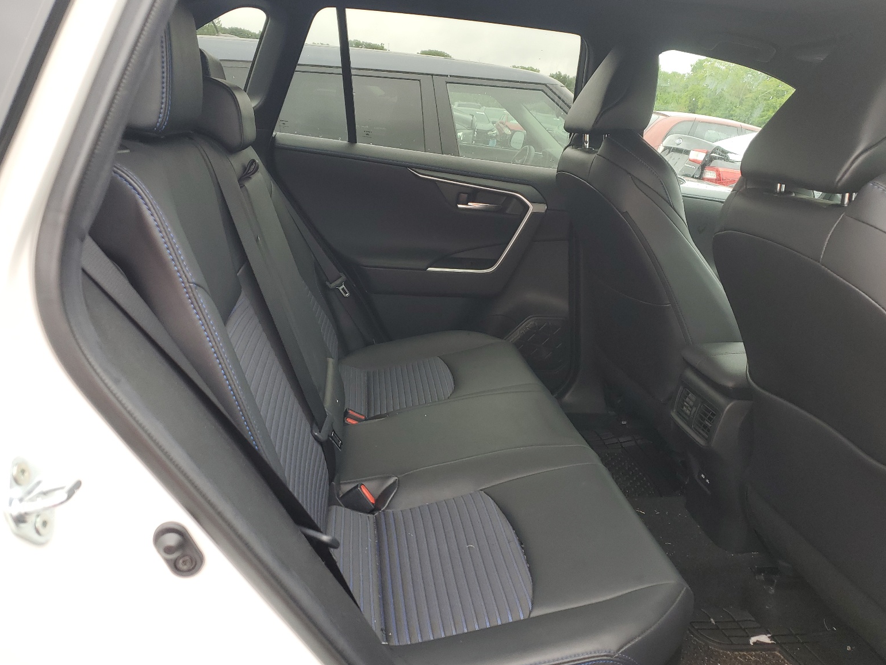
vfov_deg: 51.4
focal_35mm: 27
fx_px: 691
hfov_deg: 65.3
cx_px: 457
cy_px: 322
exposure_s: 1/227
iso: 50
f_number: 1.5
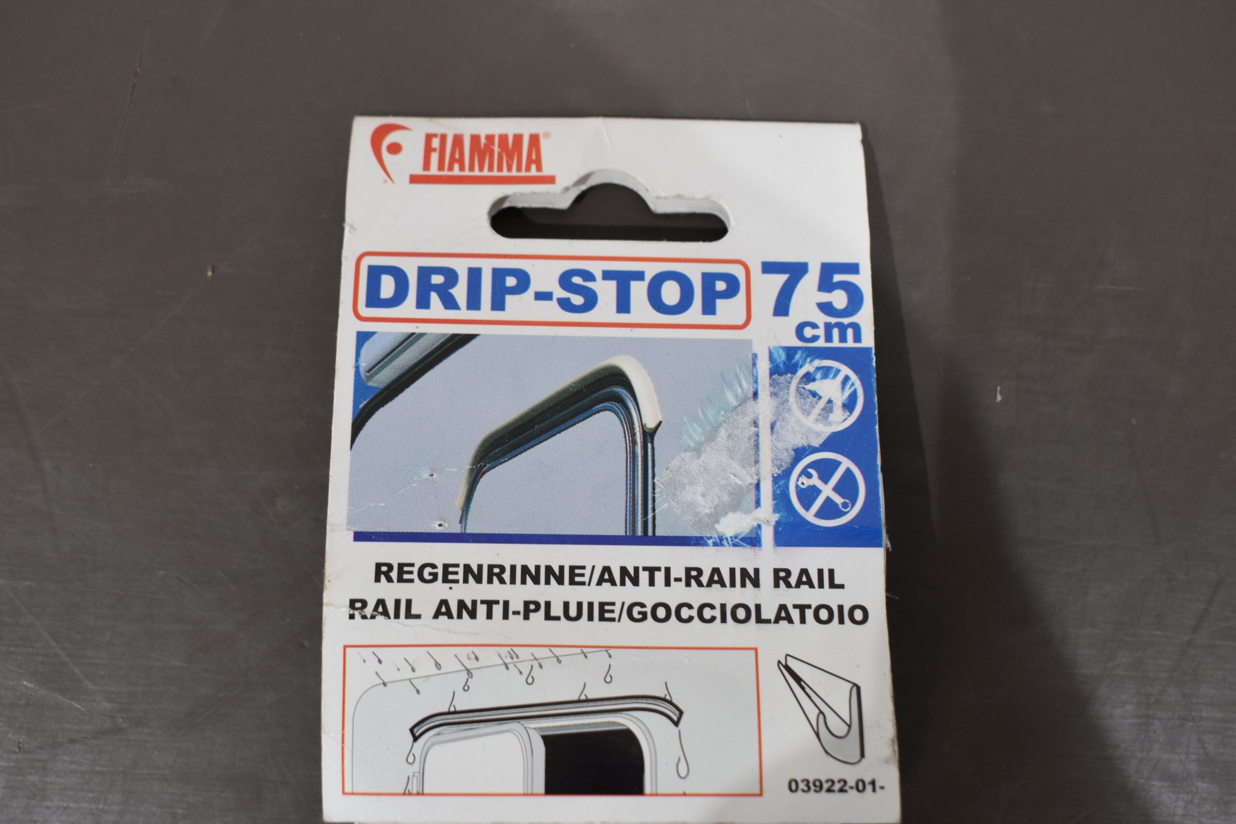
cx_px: 618
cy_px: 412
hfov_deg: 45.0
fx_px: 1493
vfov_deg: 30.9
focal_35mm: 44
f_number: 6.3
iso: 400
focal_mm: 29
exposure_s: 1/60
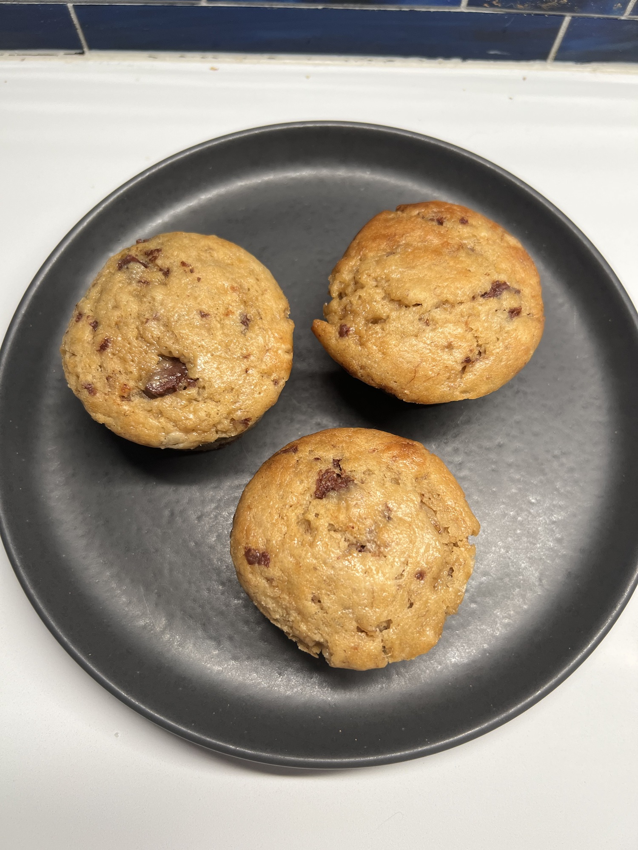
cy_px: 425
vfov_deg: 67.3
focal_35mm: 26
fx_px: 639
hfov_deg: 53.1
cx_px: 319
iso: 80
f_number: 1.5
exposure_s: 1/60
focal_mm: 5.7
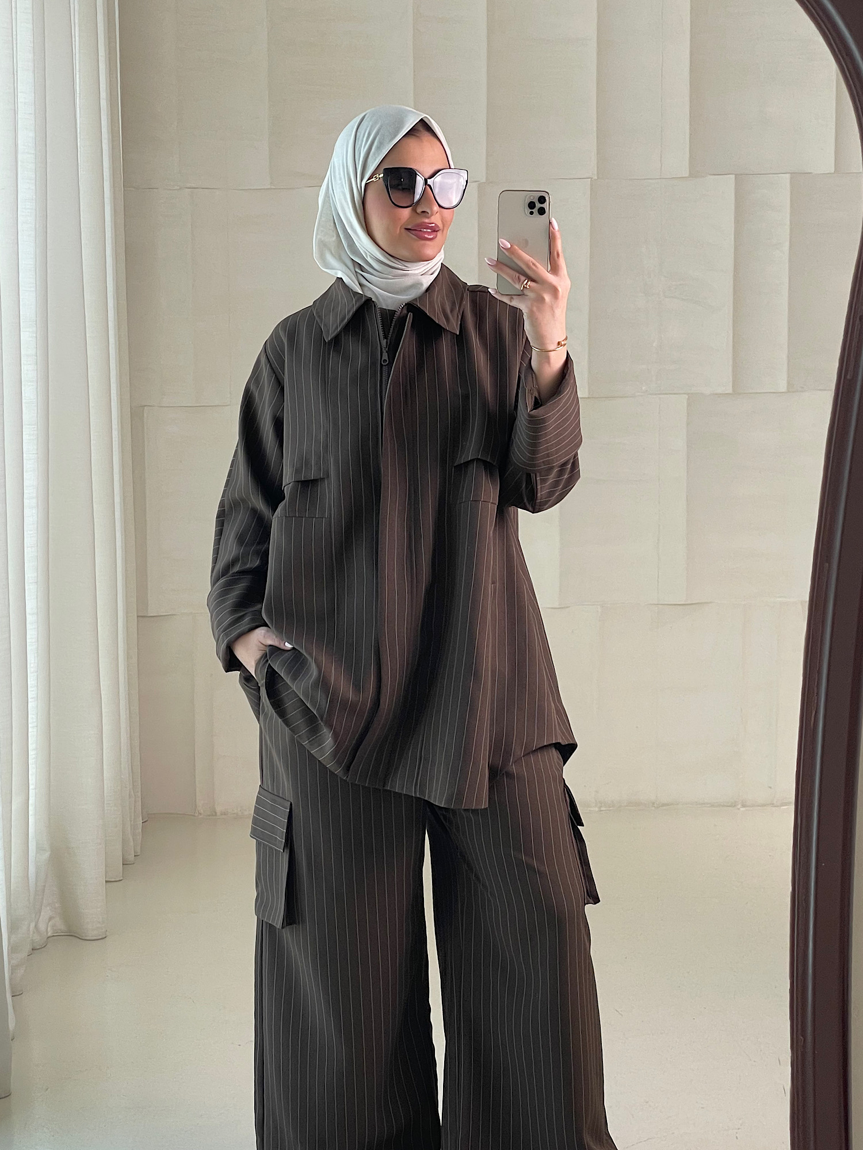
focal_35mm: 52
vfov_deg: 36.8
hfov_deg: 28.0
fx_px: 1729
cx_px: 432
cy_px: 575
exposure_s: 1/99
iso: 40
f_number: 2
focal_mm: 6
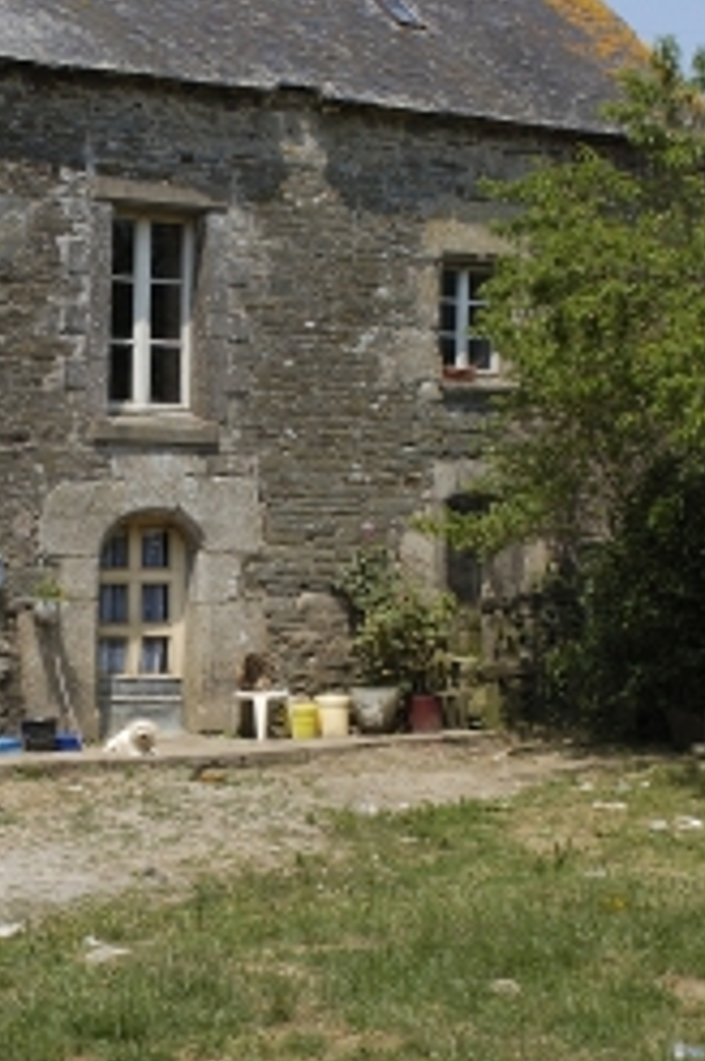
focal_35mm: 87
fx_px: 2563
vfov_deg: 23.4
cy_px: 584
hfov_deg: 15.5
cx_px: 107
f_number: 13
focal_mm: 28
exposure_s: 1/160
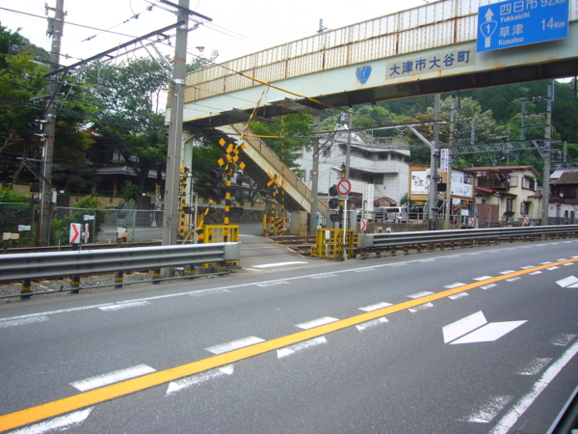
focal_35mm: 30
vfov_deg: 46.8
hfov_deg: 60.0
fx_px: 501
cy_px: 217
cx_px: 289
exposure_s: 1/500
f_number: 2.9
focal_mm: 4.9
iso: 80
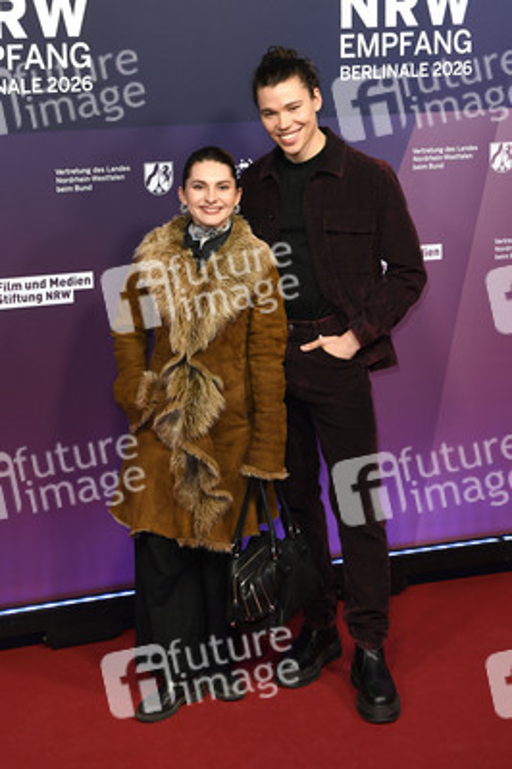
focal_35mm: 52
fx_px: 1111
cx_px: 256
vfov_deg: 38.2
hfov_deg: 25.9
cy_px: 384
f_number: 5
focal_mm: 52
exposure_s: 1/200
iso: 800
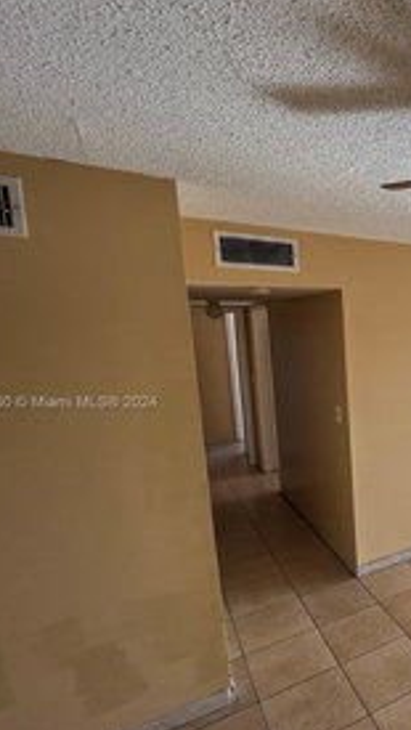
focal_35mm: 22
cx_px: 497
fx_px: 426
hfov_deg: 38.0
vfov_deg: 80.9
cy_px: 403
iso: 40
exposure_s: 1/99
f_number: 1.8
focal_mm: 1.57
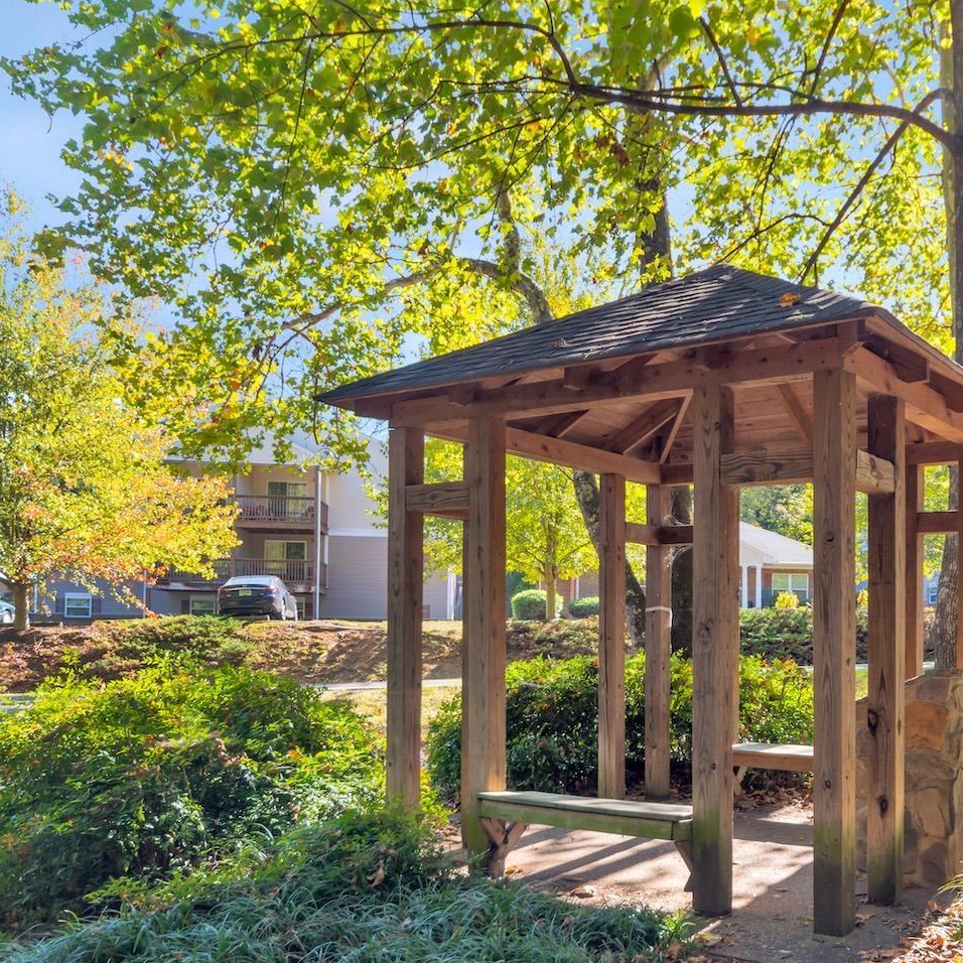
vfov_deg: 50.2
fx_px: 1027
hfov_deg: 48.8
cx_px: 687
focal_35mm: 33
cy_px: 480
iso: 200
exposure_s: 1/160
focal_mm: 17
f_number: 6.3
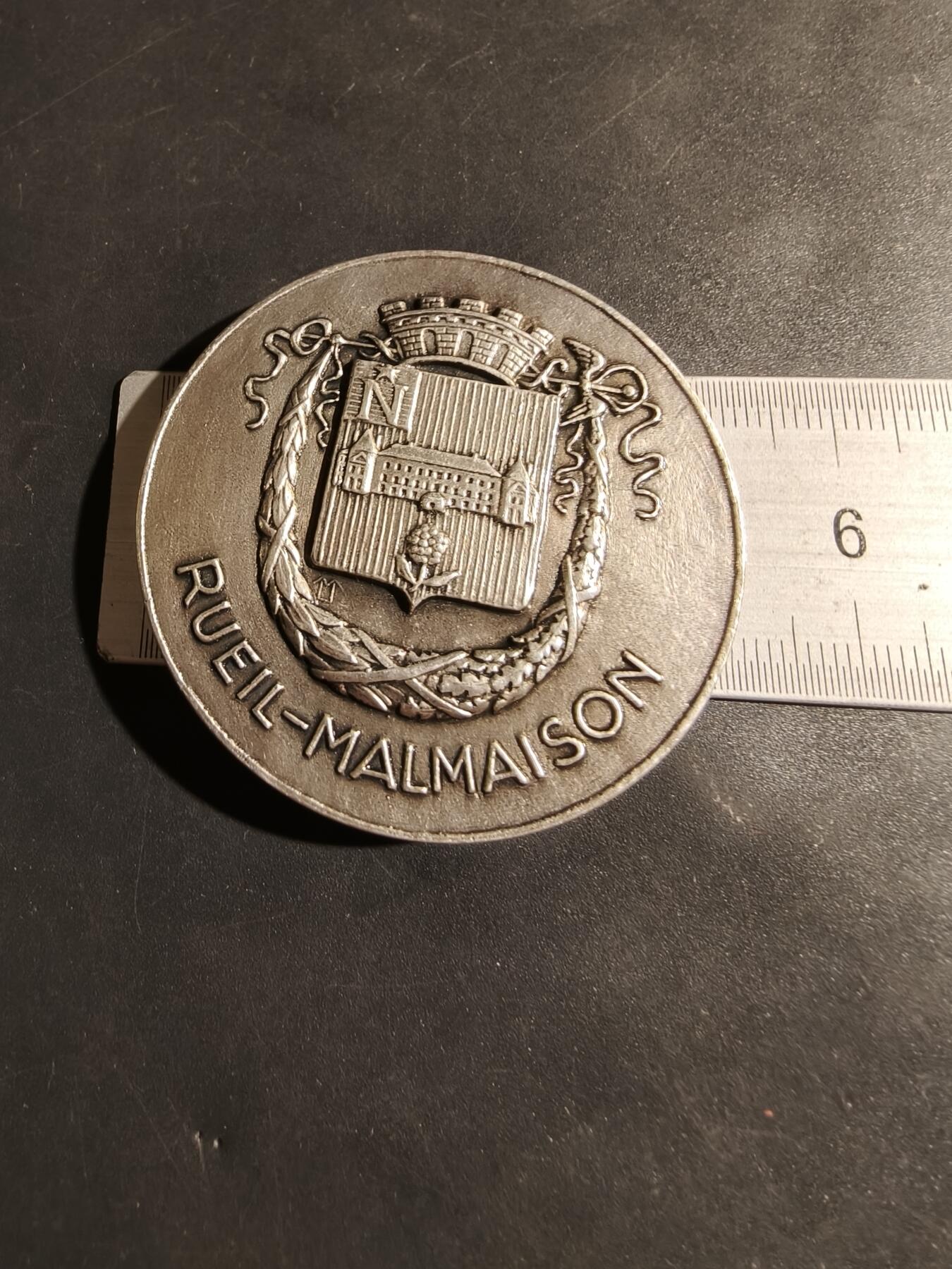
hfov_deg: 58.9
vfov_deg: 73.9
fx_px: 843
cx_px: 476
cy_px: 634
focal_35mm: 23
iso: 125
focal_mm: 2.32
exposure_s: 1/50
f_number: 2
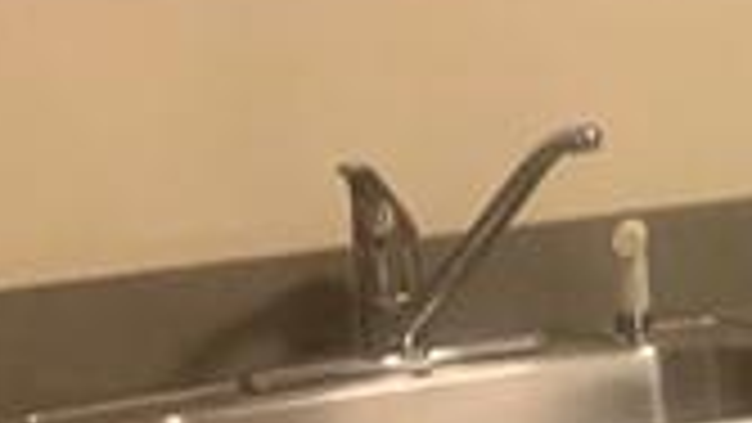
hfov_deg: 10.7
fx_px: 3470
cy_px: 364
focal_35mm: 174
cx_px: 1765
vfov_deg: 7.0
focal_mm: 4.25
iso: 320
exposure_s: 1/40
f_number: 1.8
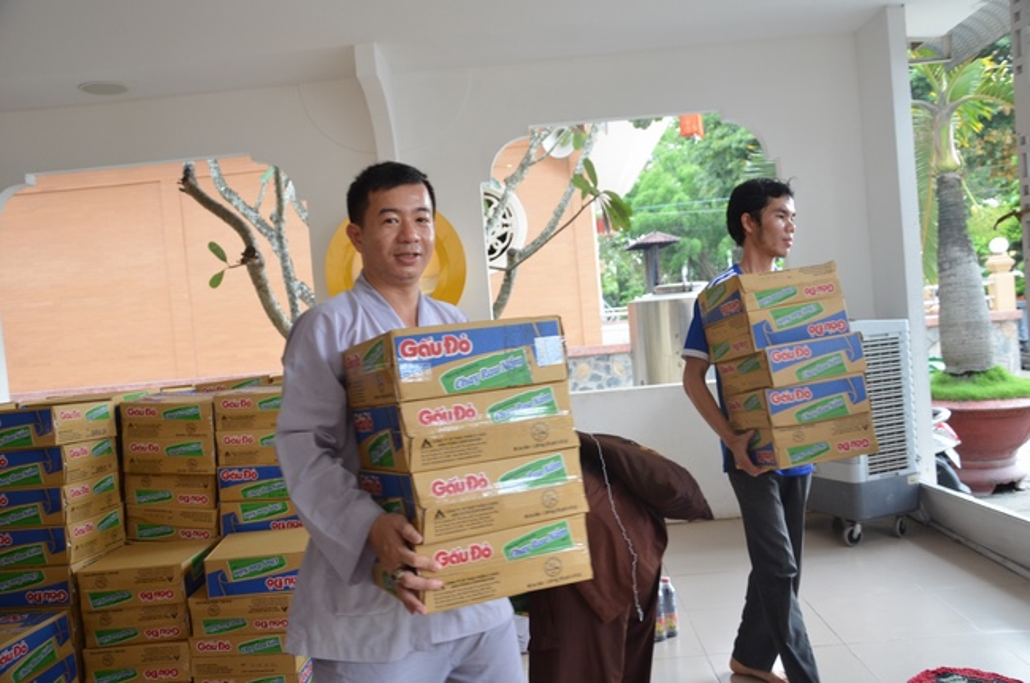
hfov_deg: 59.6
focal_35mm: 32
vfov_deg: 41.6
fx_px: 900
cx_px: 515
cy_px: 342
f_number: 5
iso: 1000
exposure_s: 1/100
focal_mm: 21
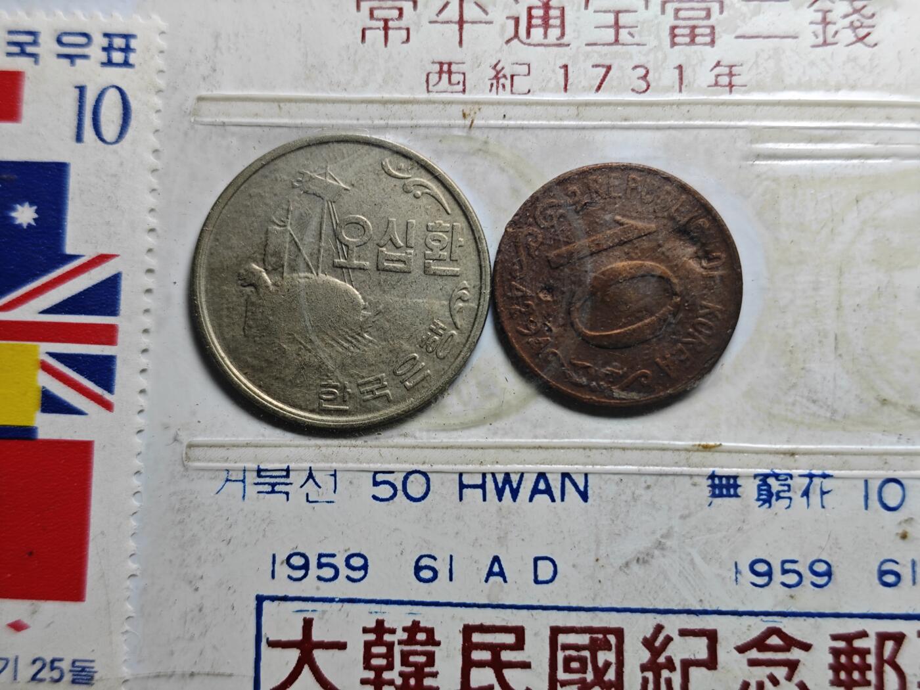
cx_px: 460
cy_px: 345
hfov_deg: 38.9
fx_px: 1302
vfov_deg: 29.7
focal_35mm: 49
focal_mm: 5.84
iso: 100
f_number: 1.6
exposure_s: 1/100
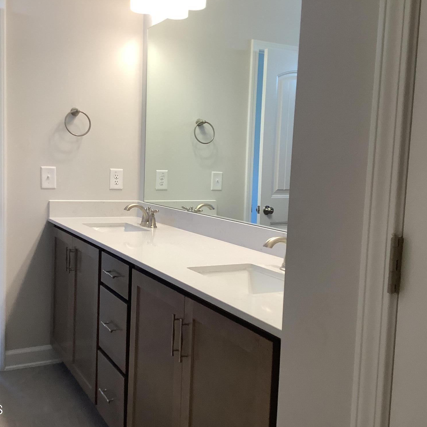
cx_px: 200
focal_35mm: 37
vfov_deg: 44.9
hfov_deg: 44.9
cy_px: 213
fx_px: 516
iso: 100
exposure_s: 1/120
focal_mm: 3.3
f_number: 2.4
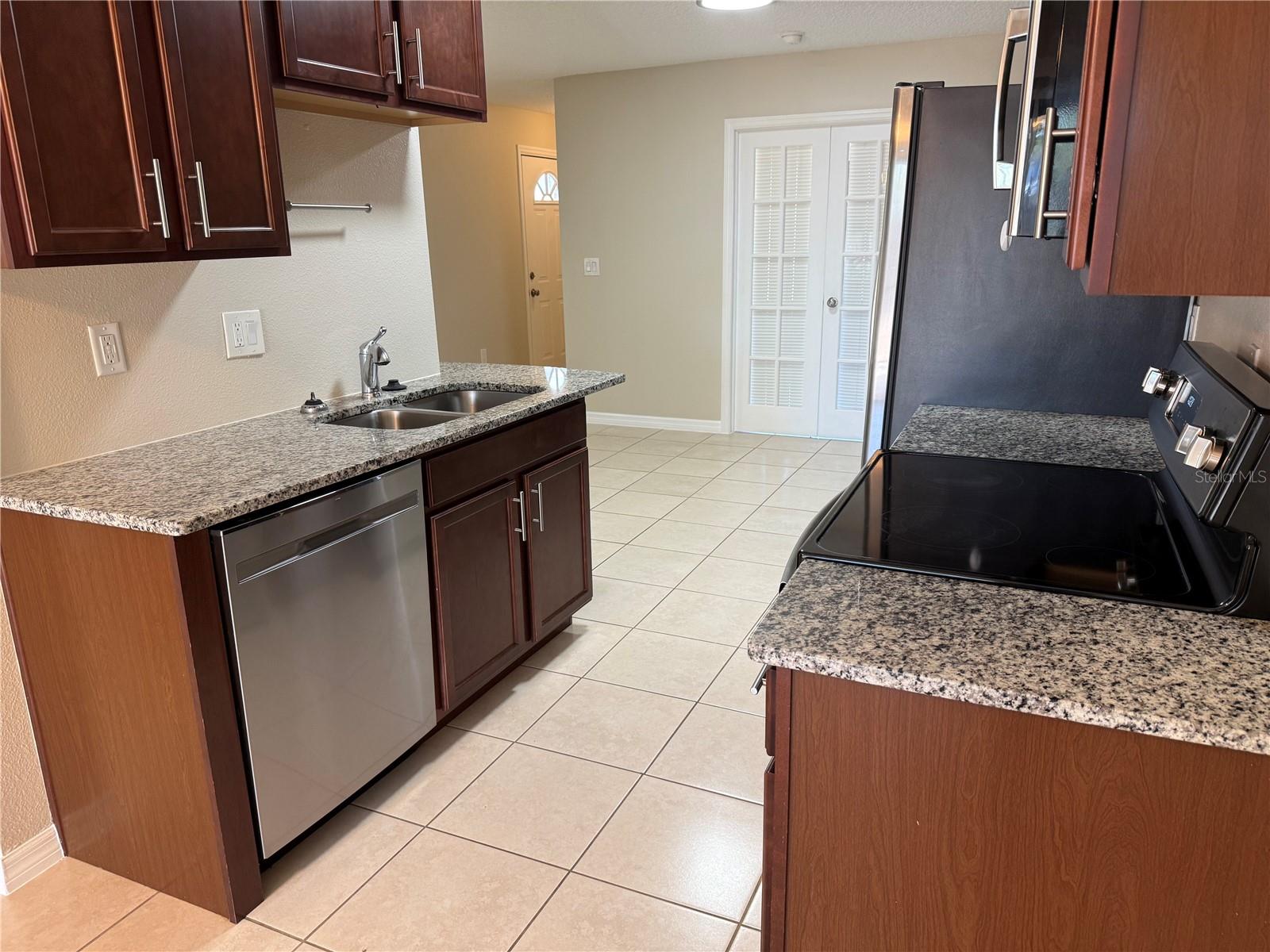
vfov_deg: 56.8
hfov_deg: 71.6
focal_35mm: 24
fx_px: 881
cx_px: 635
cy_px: 476
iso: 125
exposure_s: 1/60
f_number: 1.78
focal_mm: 6.76
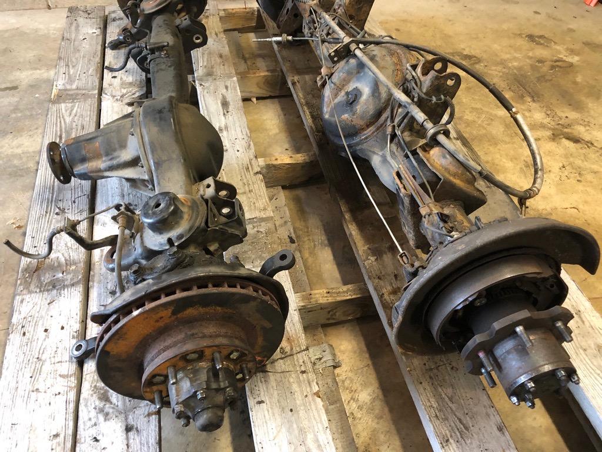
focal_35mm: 28
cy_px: 226
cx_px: 301
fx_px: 487
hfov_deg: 63.4
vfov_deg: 49.7
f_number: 1.8
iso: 100
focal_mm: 3.99
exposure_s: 1/12
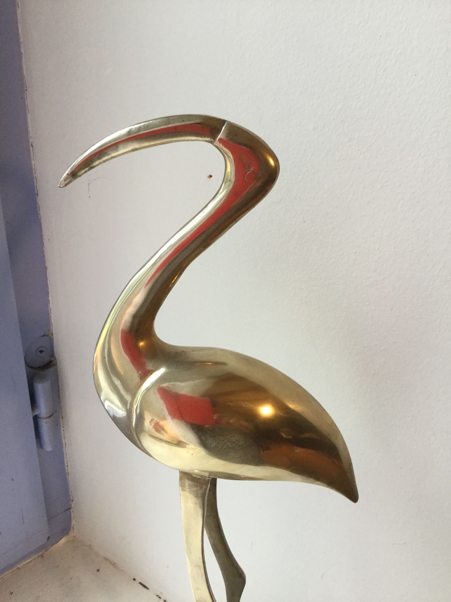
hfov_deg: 45.4
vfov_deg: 58.4
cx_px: 226
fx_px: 539
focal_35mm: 31
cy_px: 301
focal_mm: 3.3
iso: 100
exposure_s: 1/33
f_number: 2.4
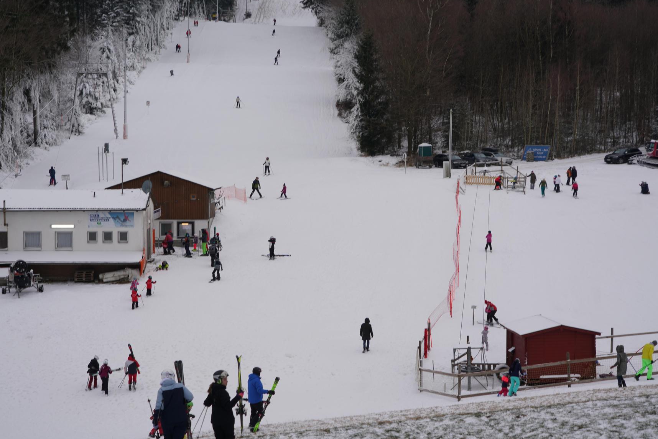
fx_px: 1207
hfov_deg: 30.5
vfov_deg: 20.6
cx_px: 319
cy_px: 200
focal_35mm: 66
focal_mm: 59
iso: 100
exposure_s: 1/100
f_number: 5.6
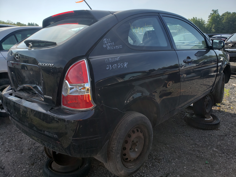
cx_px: 118
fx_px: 177
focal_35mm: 26
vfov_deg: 53.1
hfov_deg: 67.3
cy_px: 88
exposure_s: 1/627
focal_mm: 4.3
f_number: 2.4
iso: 50
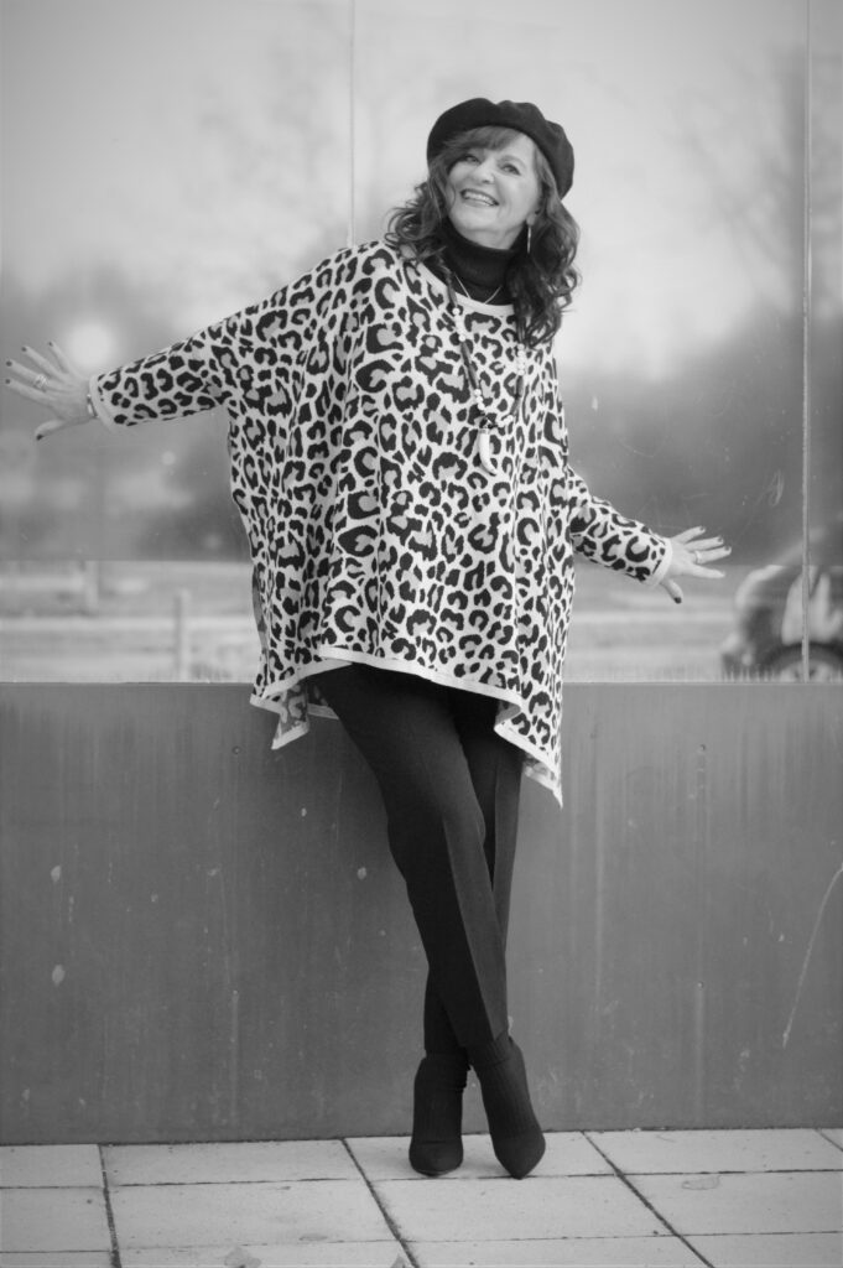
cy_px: 634
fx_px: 2639
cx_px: 422
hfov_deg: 18.2
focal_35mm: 75
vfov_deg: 27.0
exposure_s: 1/80
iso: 2200
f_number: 2.8
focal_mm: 50
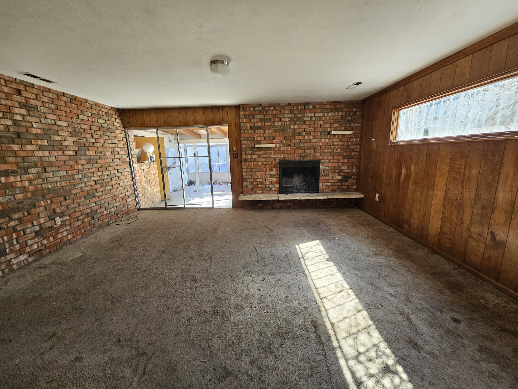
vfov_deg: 89.9
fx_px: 195
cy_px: 194
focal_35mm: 13
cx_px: 259
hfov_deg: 106.2
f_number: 2.2
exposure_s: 1/60
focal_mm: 2.2
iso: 64
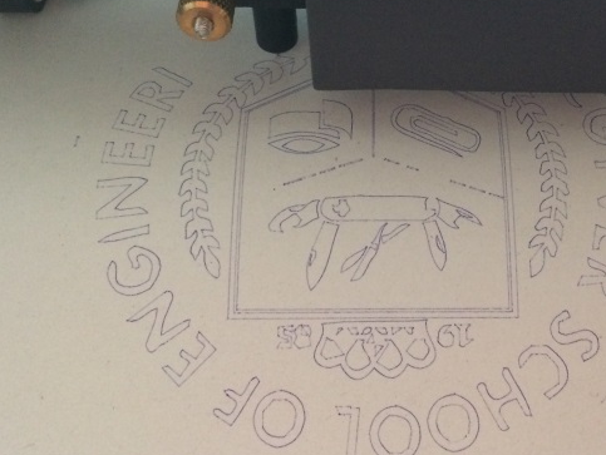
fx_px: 841
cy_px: 137
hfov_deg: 39.2
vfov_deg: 30.0
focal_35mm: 48
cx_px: 400
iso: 250
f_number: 2.2
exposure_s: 1/25
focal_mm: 4.15
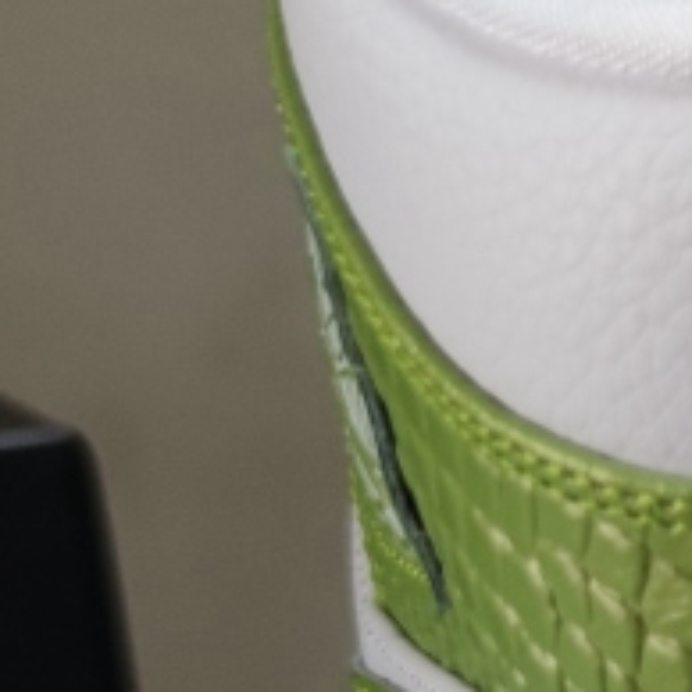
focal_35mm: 140
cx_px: 1616
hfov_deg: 10.8
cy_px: 728
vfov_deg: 12.3
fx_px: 3166
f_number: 1.69
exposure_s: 1/100
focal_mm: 6.72
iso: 192
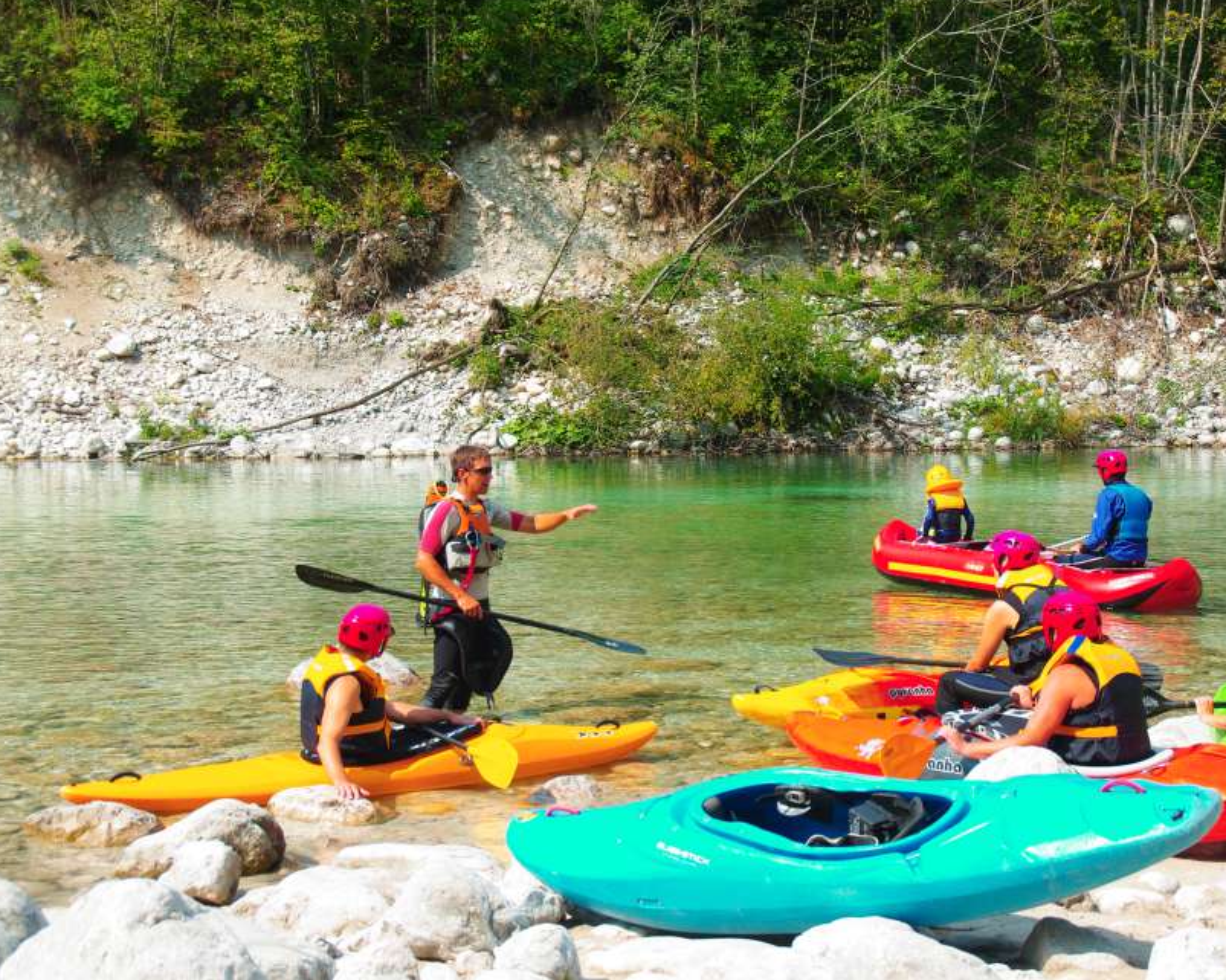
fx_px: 2467
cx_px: 682
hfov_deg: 27.9
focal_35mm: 68
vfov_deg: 22.5
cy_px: 487
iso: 160
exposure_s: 1/400
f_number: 7.1
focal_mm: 40
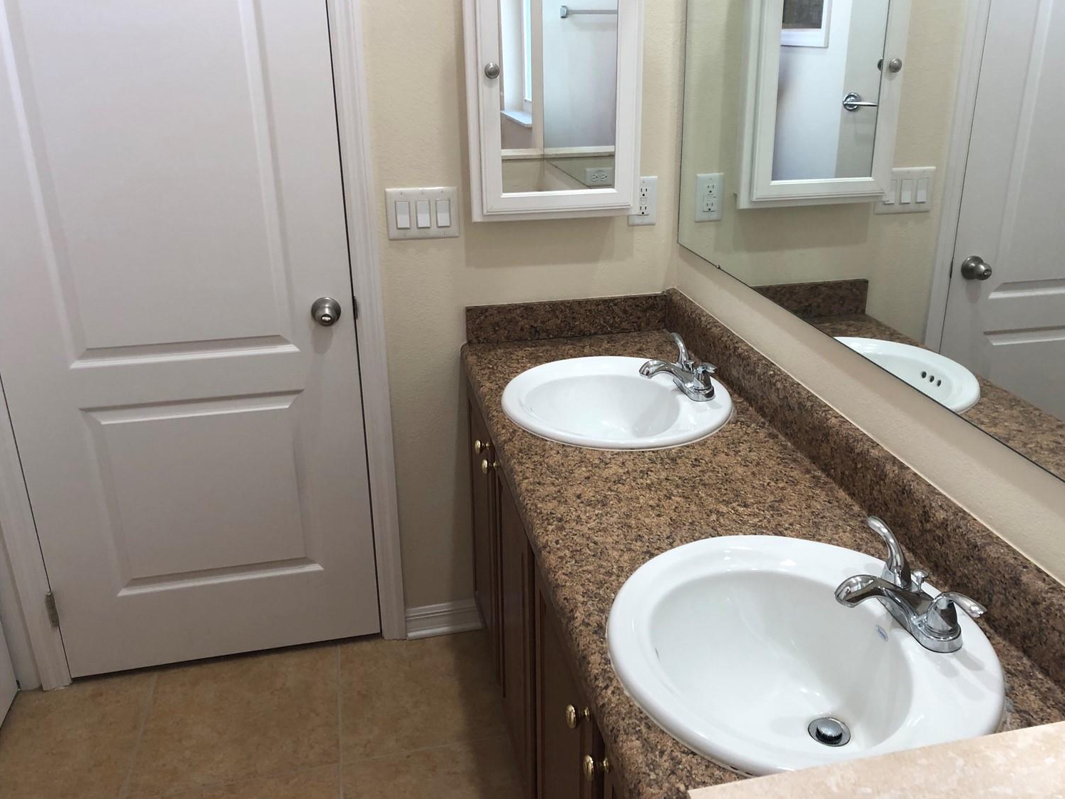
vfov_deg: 46.8
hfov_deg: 59.9
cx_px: 569
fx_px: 923
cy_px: 392
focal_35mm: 30
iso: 25
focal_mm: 4
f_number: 1.8
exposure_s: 1/30
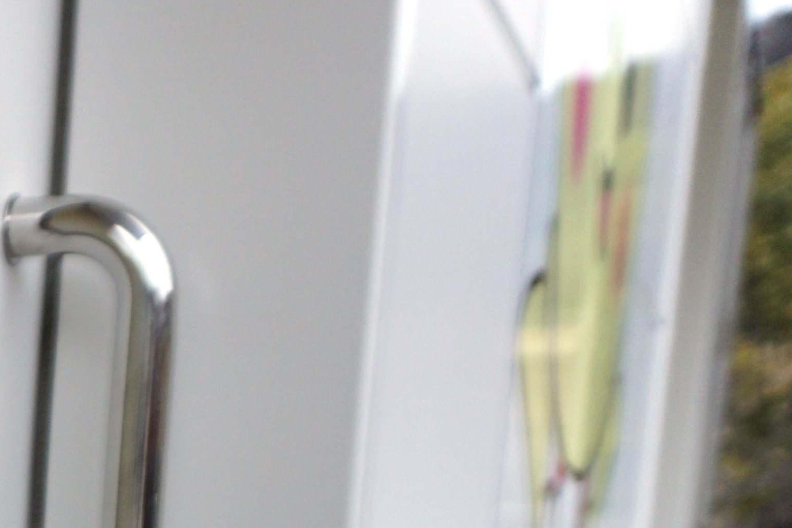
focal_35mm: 94
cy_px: 955
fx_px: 2068
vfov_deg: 13.1
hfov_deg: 17.0
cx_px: -718
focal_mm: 16
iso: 200
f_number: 4
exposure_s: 1/160
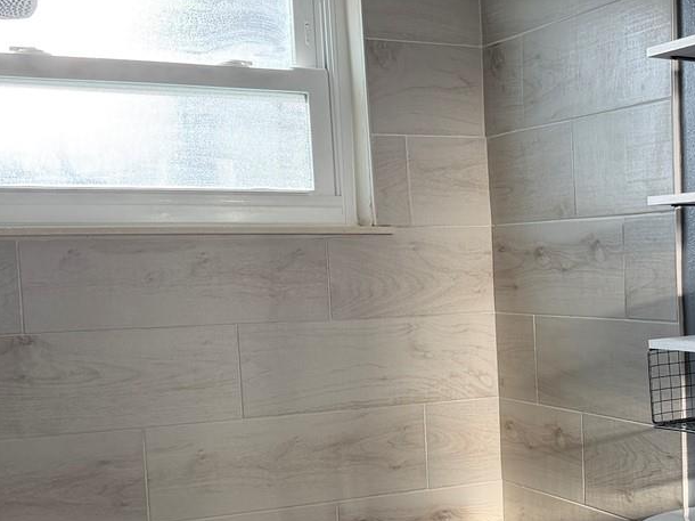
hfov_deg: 29.2
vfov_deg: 23.0
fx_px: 1264
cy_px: 406
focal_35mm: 63
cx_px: 652
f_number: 1.78
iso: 80
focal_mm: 6.76
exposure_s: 1/172
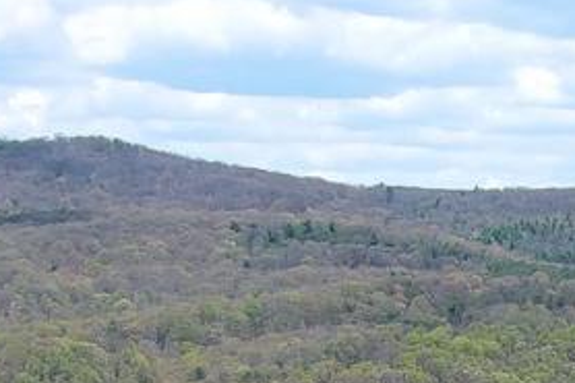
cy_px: 1307
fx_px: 3416
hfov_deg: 8.5
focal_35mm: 214
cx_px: 1562
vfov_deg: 5.8
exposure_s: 1/985
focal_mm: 10.57
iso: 100
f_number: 2.8
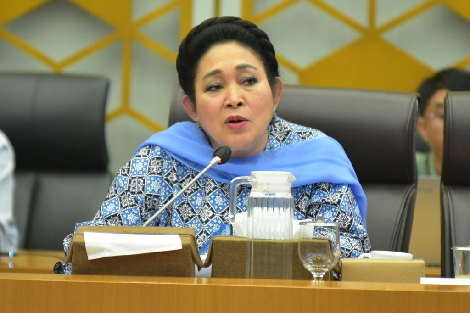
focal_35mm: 200
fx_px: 2610
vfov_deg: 6.9
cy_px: 156
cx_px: 235
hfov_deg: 10.3
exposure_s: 1/125
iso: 3200
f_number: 3.2
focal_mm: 200
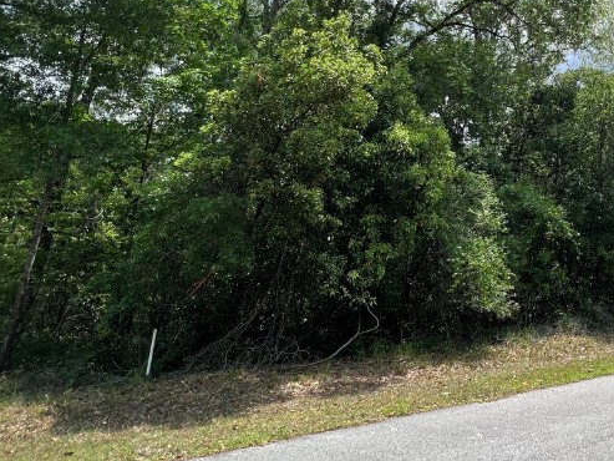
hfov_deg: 59.8
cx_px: 497
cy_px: 113
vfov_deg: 49.3
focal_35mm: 27
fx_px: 479
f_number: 1.8
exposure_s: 1/536
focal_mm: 1.57
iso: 32
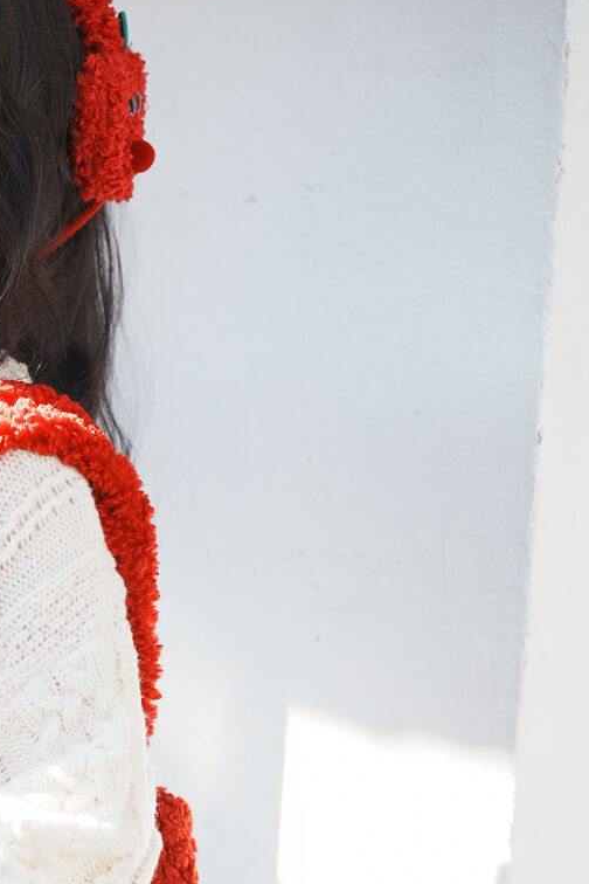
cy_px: 647
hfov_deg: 11.4
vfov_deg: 17.1
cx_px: -46
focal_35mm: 119
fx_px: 2920
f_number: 2.2
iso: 160
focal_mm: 50
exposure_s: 1/500
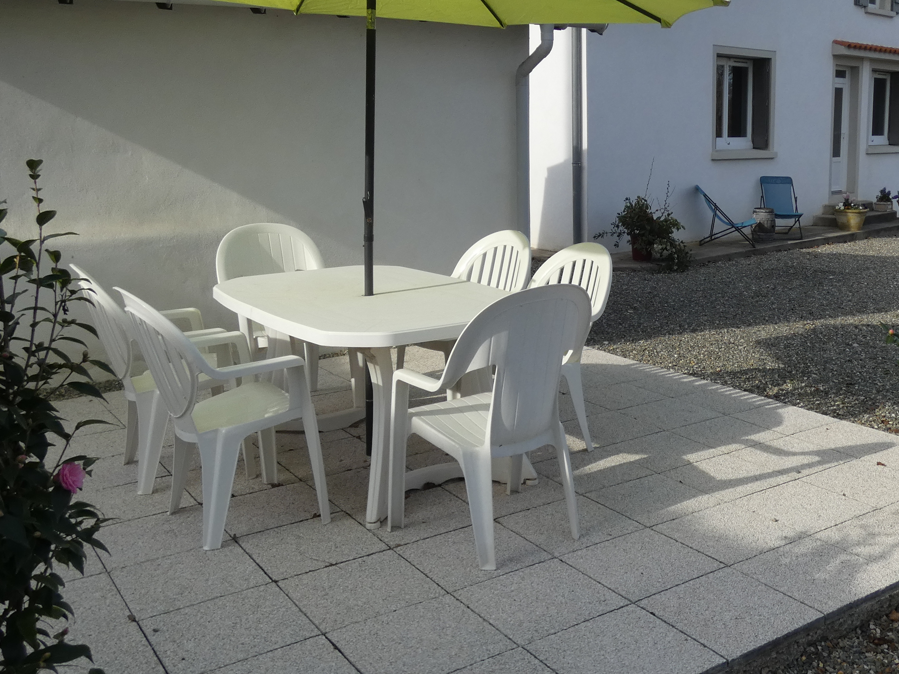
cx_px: 598
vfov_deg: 39.6
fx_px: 935
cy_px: 296
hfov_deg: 50.5
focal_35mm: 36
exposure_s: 1/1000
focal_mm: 3.6
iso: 80
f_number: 3.2
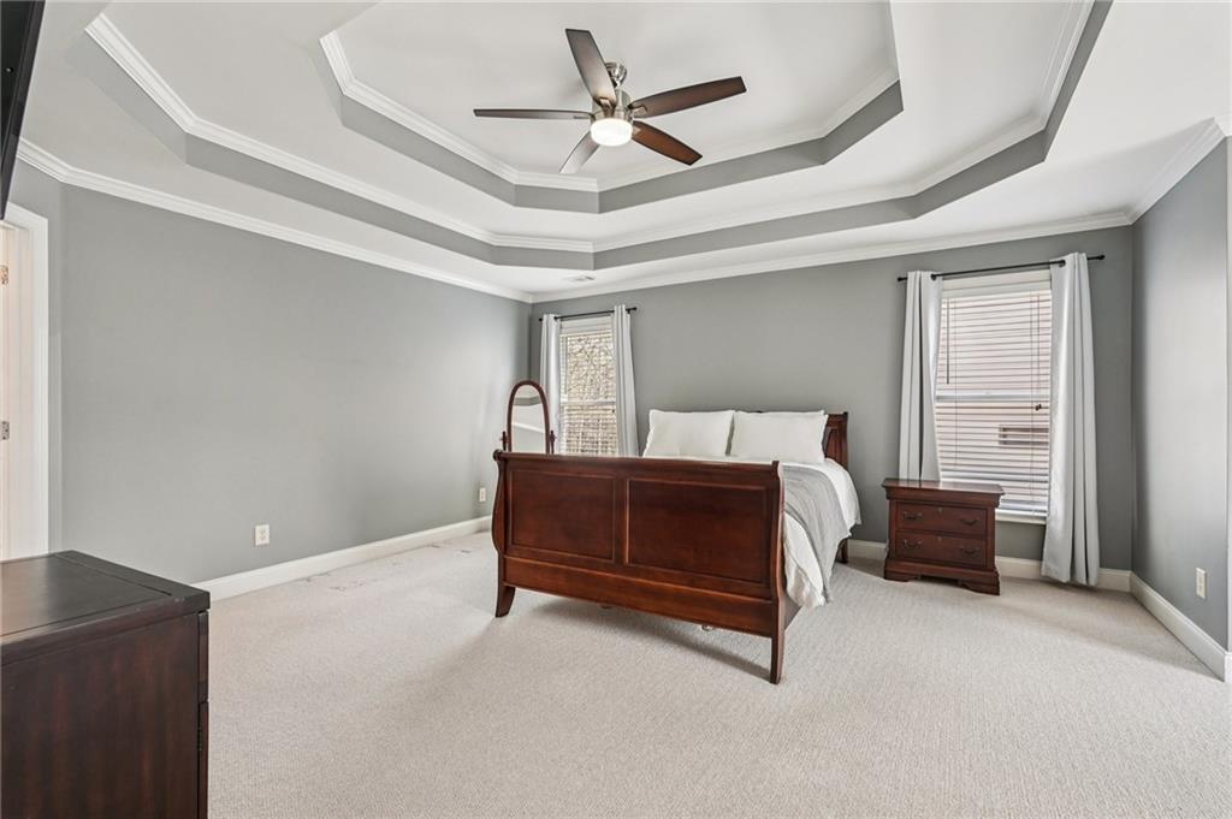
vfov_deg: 72.0
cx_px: 616
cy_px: 410
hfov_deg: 95.0
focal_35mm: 16
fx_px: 564
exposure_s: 1/25
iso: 800
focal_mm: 16.5
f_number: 8
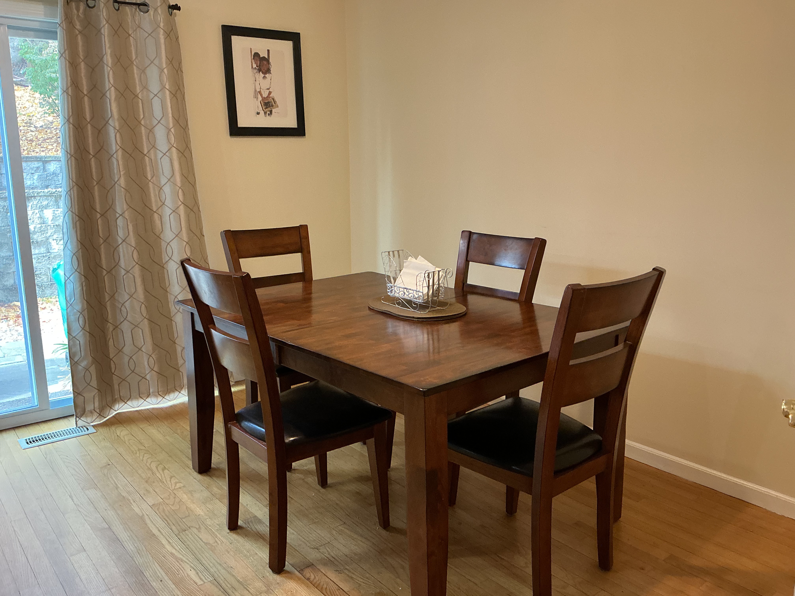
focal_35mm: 29
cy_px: 298
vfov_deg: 48.2
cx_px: 398
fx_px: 666
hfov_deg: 61.7
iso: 160
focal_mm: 3
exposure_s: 1/60
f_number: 1.8
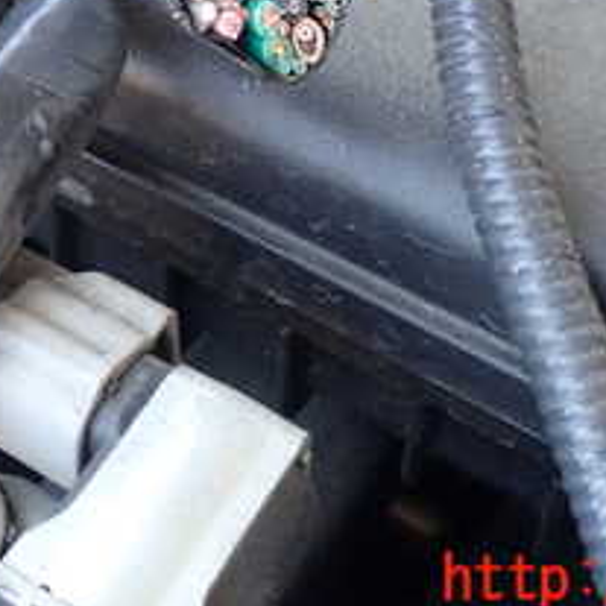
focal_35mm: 77
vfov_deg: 21.4
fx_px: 1525
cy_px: -41
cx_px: 225
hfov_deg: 22.4
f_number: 2.3
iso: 200
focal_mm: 5.4
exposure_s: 1/60
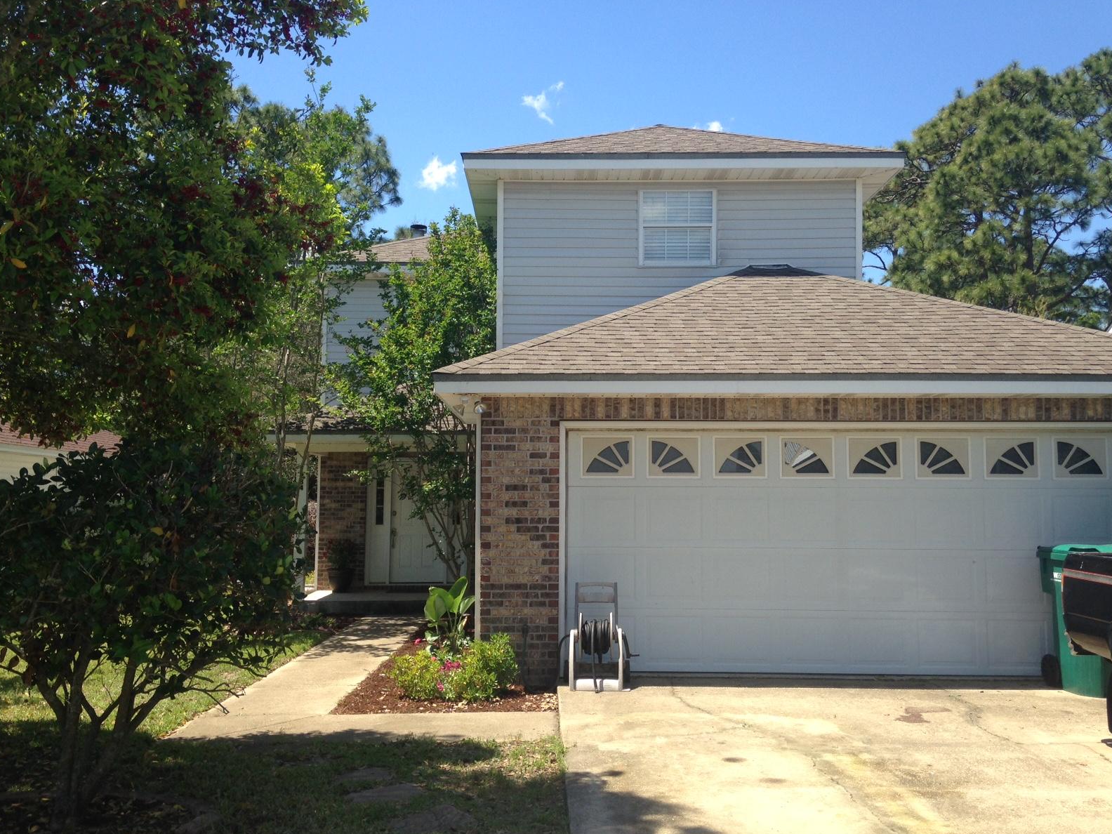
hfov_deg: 54.0
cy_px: 424
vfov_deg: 41.8
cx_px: 556
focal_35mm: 34
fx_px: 1092
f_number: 2.4
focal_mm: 4.12
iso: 50
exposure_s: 1/861
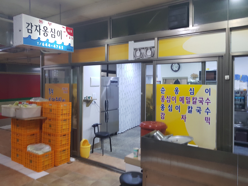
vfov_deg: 53.1
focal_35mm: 26
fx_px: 186
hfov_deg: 67.3
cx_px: 124
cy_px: 93
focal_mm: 4.2
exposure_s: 1/60
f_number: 1.7
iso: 200
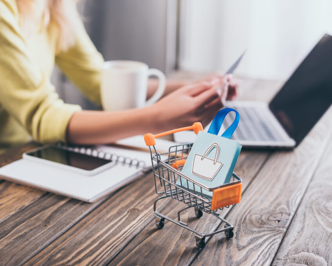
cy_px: 134
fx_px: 560
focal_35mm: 57
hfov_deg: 33.0
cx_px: 179
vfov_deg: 26.7
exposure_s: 1/200
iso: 100
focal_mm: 50
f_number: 3.5
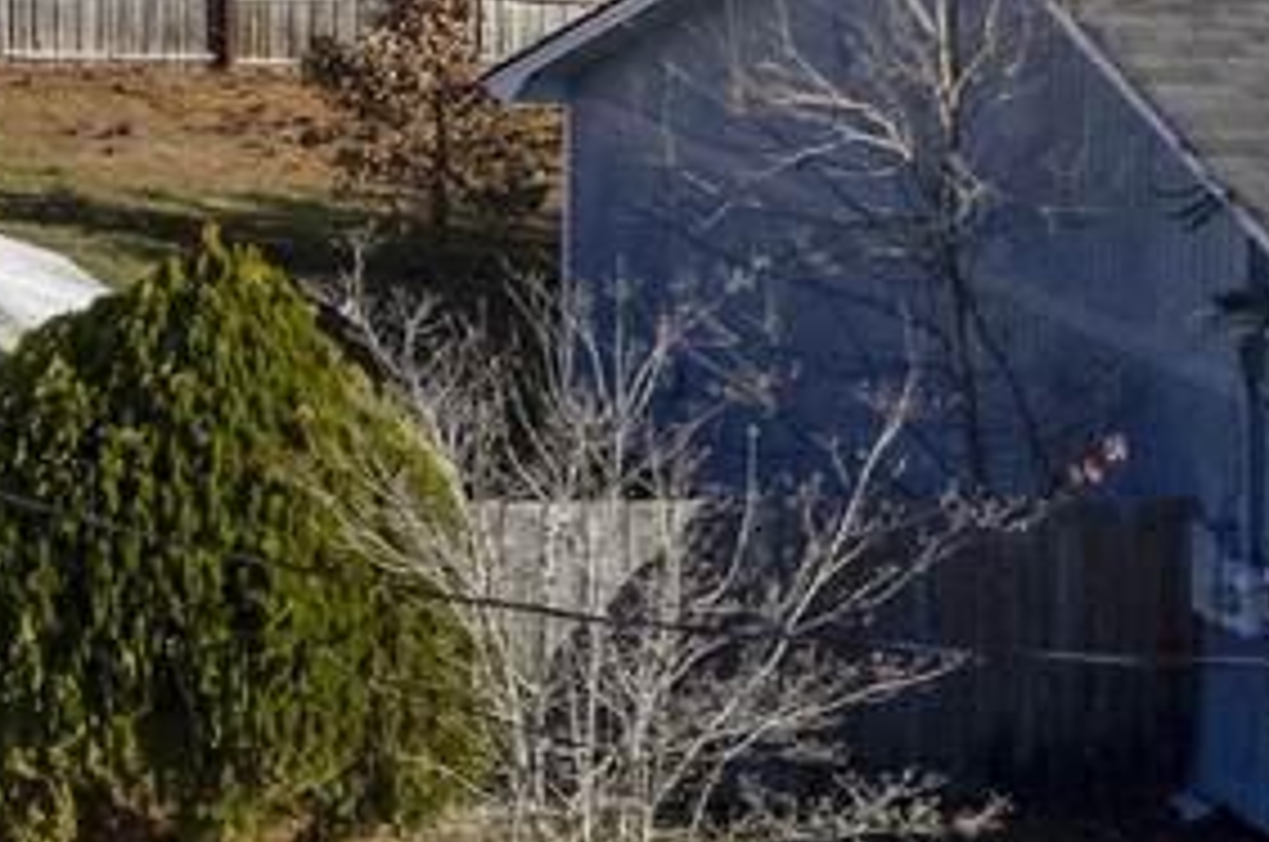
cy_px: 901
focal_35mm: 100
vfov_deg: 13.4
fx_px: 3519
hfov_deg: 15.1
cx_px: -1508
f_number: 2.8
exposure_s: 1/5000
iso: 150
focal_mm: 8.38
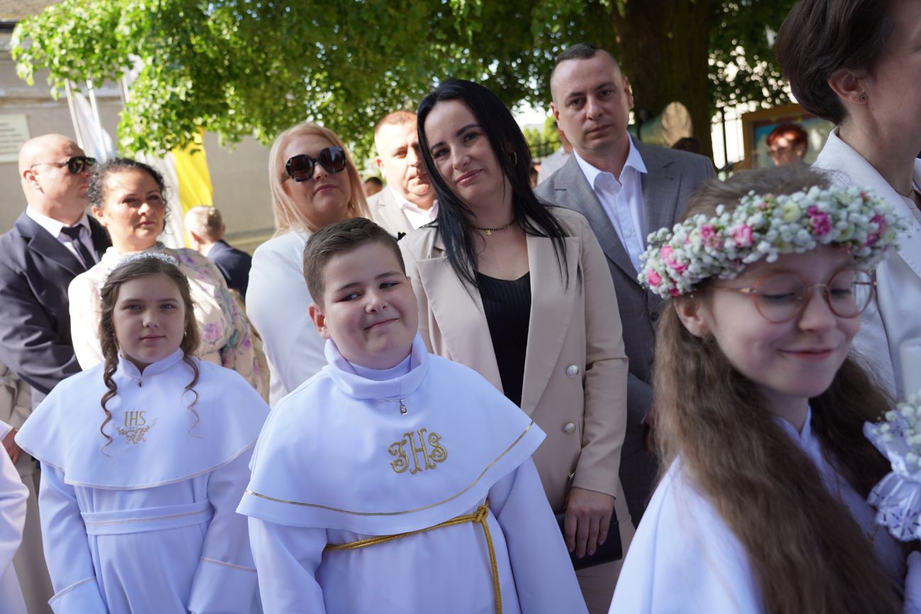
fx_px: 742
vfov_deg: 45.0
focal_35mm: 29
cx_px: 460
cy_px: 307
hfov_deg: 63.7
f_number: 4
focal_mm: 29
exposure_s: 1/160
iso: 100
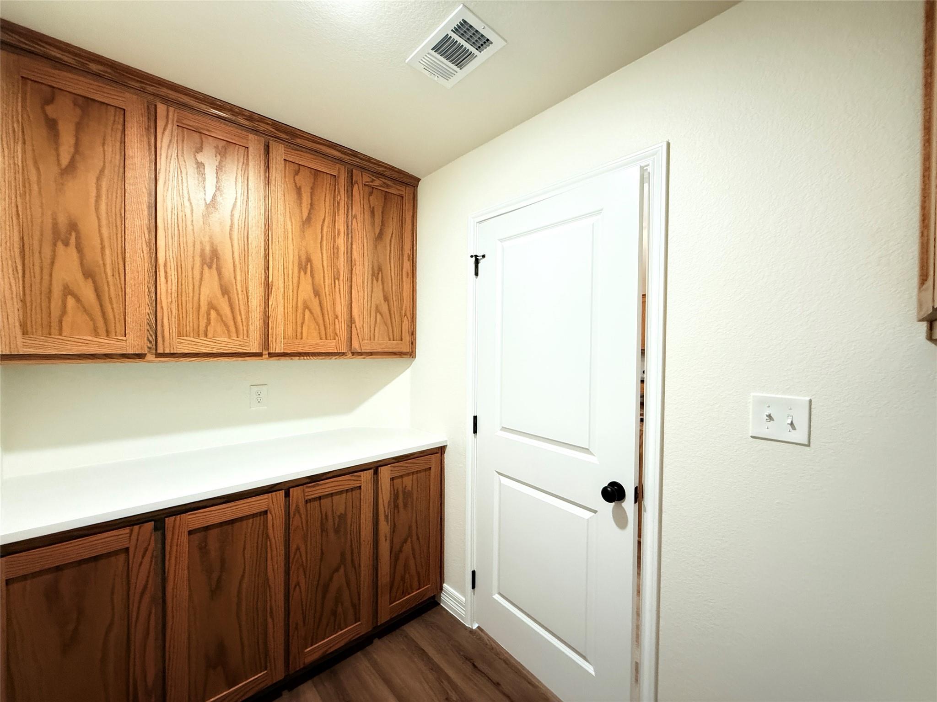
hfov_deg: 102.1
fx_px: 379
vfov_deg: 85.7
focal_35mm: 14
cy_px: 351
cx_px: 468
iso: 500
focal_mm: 2.22
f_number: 2.2
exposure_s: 1/60
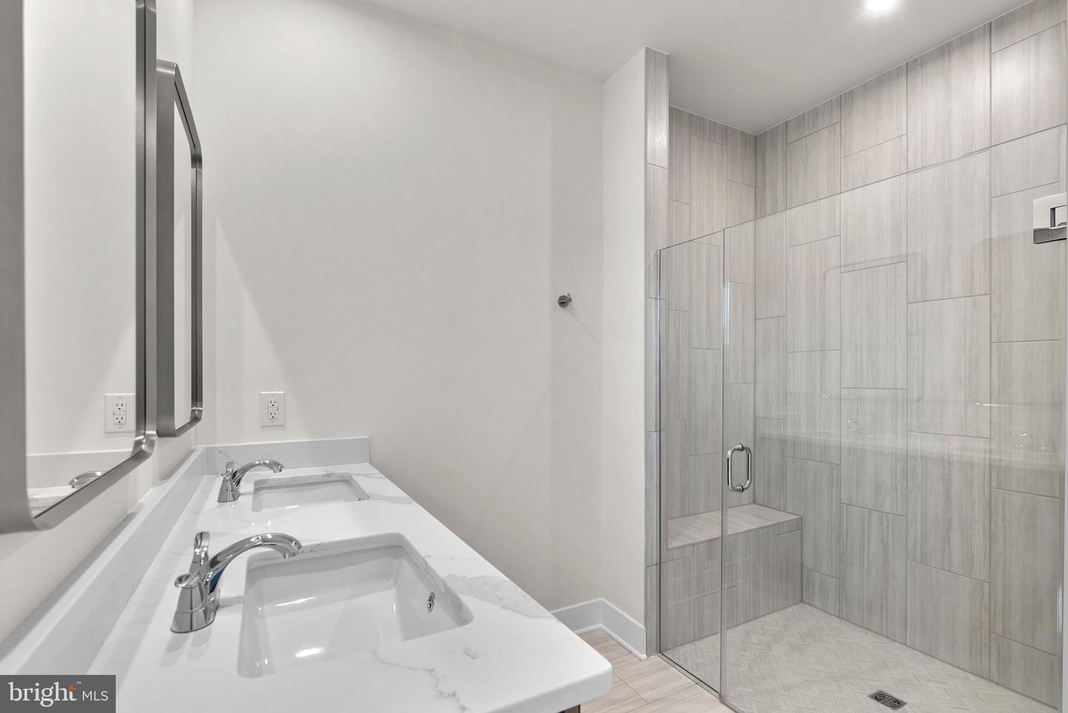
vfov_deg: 73.8
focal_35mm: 16
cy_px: 356
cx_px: 534
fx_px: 475
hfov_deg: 96.7
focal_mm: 16
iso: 320
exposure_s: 1/5
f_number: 8
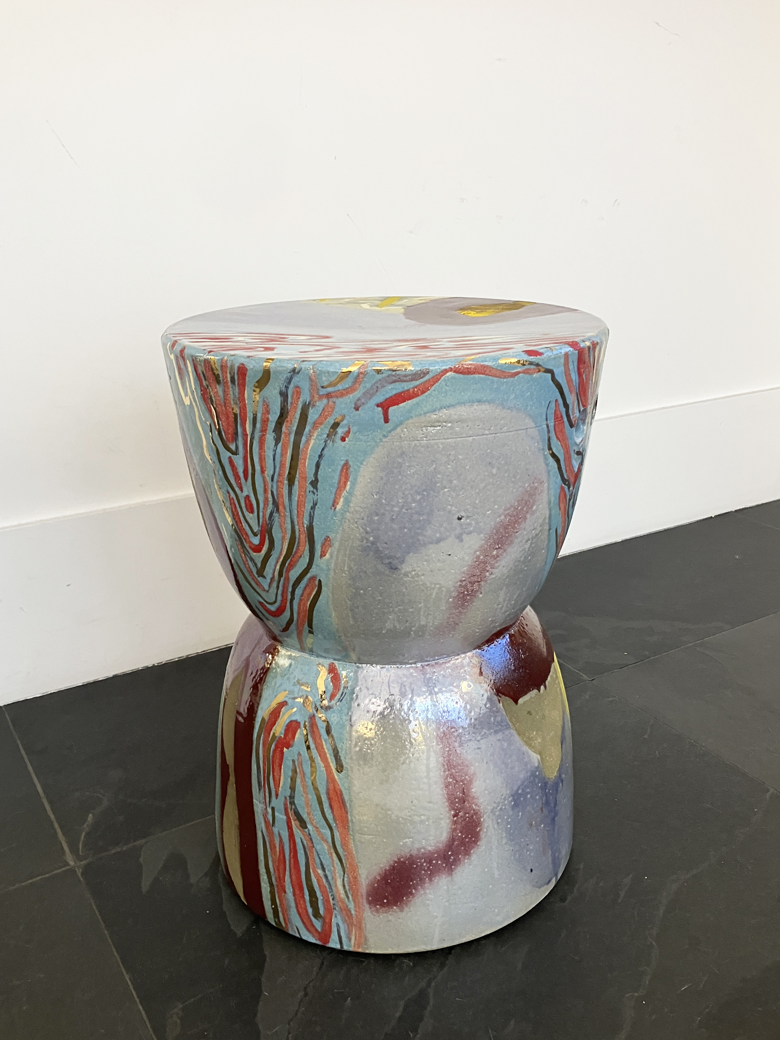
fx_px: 841
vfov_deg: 63.4
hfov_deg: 49.7
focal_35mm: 28
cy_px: 520
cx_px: 390
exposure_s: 1/60
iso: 160
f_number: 1.8
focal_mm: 3.99
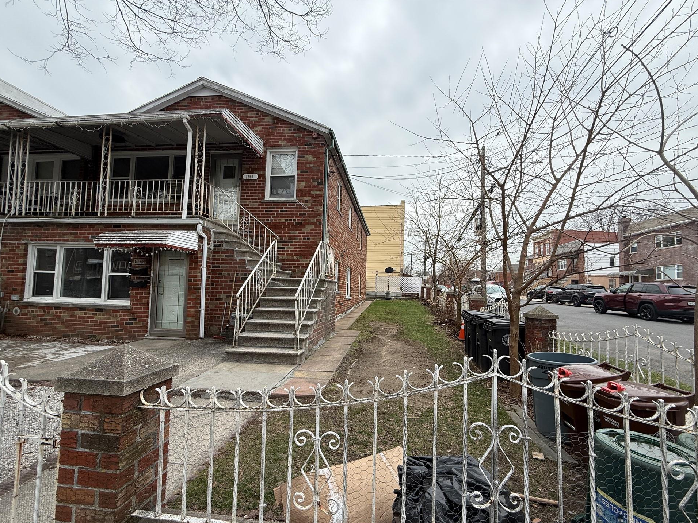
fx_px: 303
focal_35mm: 15
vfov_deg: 81.7
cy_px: 278
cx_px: 361
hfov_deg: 98.1
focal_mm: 2.22
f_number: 2.2
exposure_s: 1/760
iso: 50
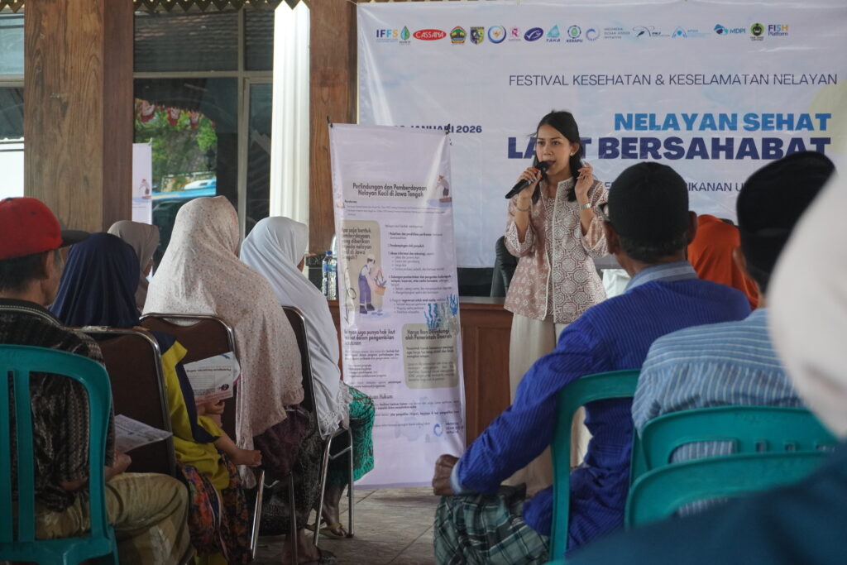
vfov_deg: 18.9
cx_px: 424
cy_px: 282
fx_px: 1694
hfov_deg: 28.1
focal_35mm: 72
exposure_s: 1/160
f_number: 5.6
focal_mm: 48
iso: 2000
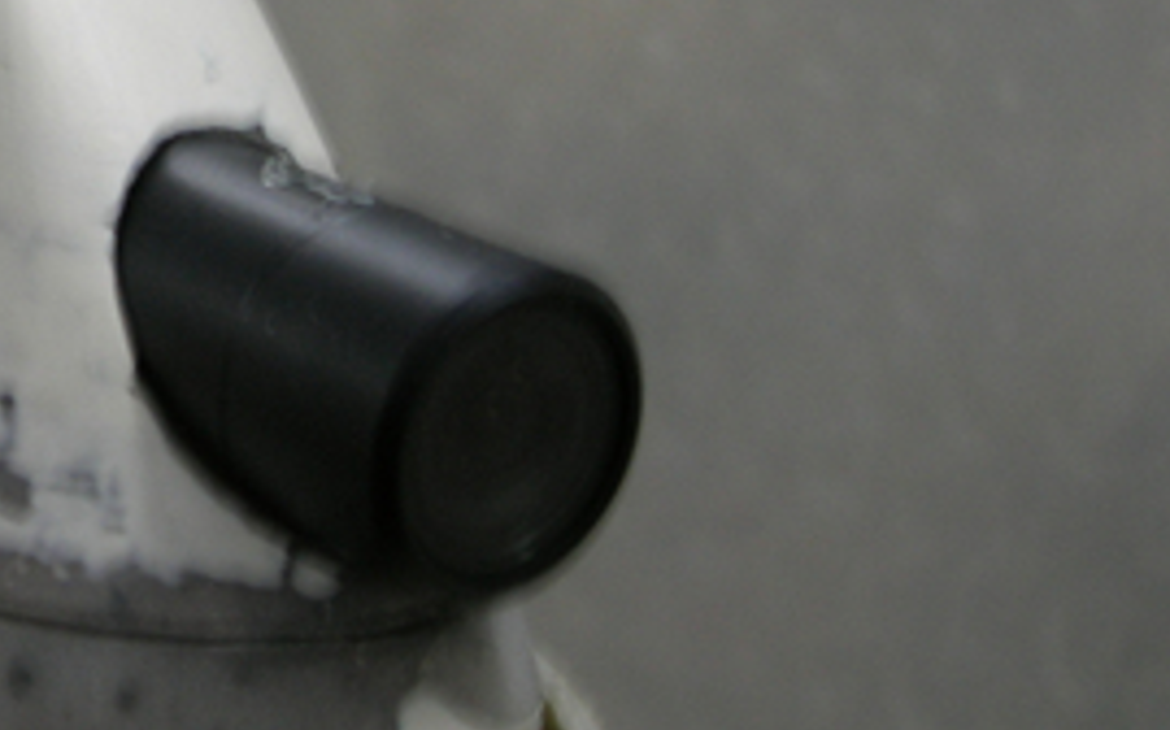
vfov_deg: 13.4
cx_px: -26
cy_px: -13
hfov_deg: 20.9
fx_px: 3060
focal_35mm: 96
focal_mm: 7.8
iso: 64
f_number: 2.8
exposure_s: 1/9.4
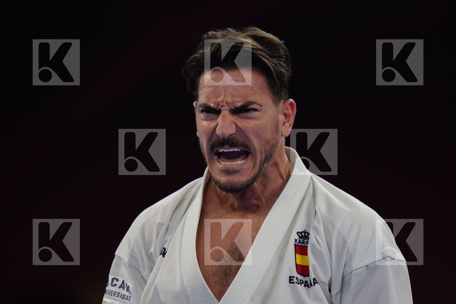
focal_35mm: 600
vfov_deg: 2.3
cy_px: 152
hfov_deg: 3.4
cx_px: 228
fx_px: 7599
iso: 640
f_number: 2.8
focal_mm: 400
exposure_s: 1/500
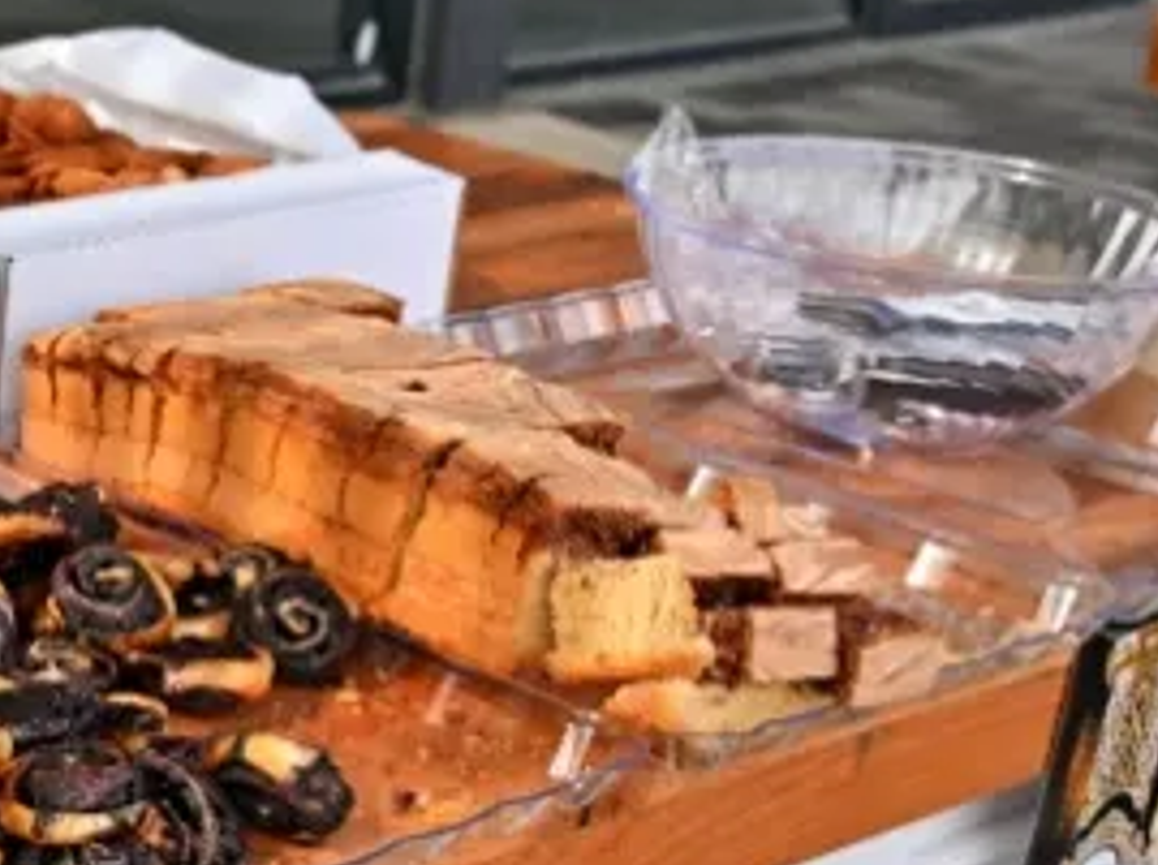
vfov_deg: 16.7
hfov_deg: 19.8
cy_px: 622
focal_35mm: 88
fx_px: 2940
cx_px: -486
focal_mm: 24
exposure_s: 1/500
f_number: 4
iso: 64
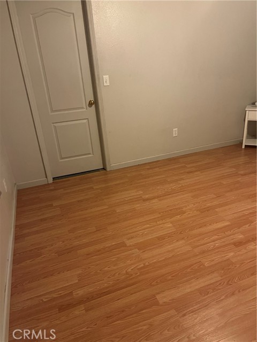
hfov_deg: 53.1
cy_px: 171
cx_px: 128
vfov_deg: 67.3
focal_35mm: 26
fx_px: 257
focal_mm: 5.7
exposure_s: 1/40
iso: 400
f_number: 1.5
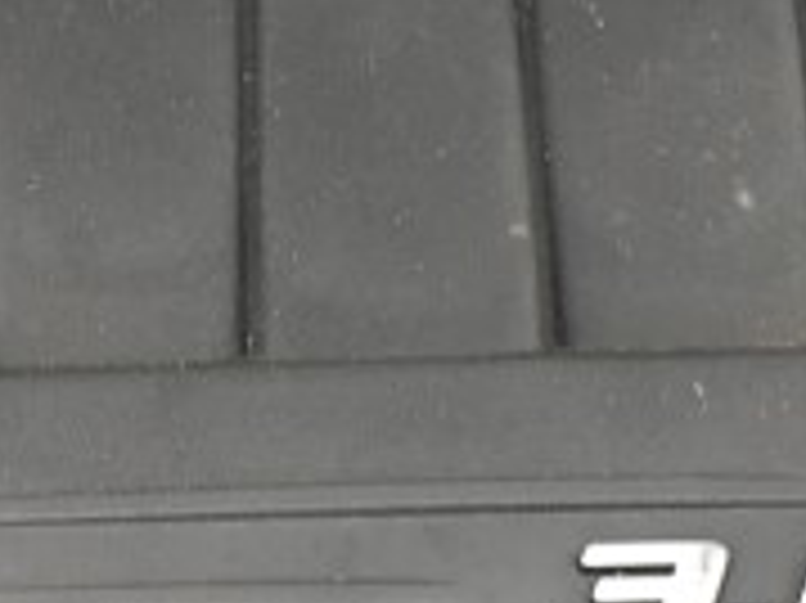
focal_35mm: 166
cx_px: 171
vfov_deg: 8.9
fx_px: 3863
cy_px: 274
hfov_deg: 11.9
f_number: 2.2
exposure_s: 1/120
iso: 25
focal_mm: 4.15
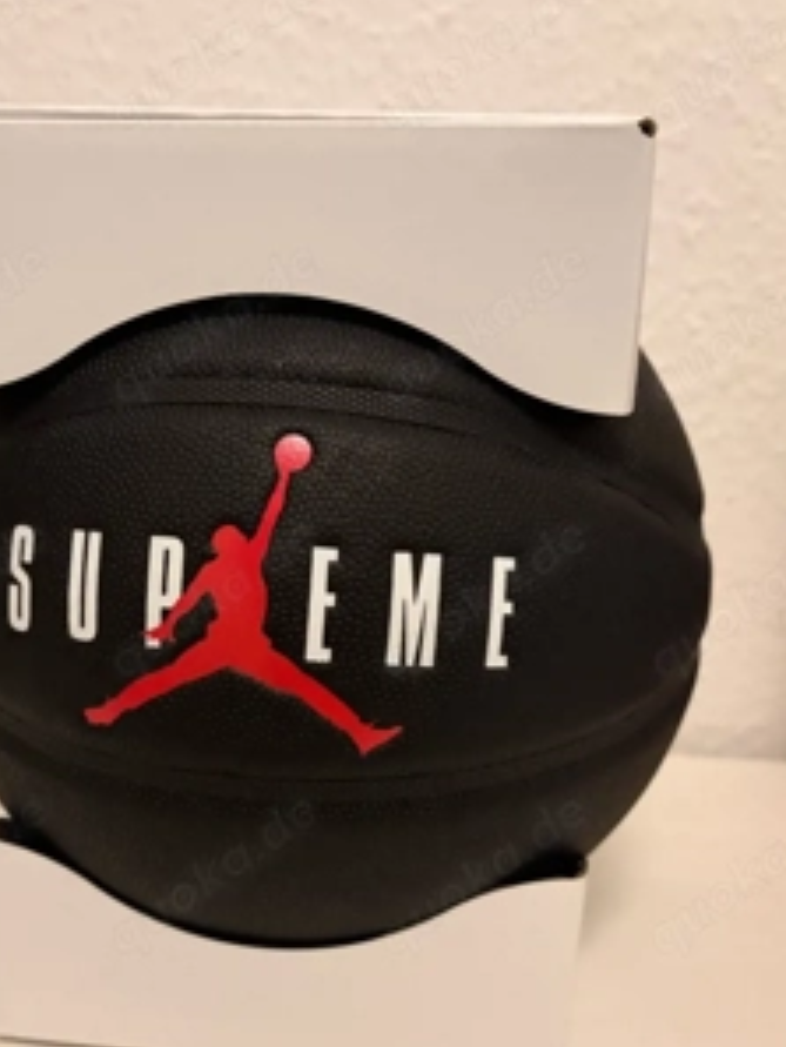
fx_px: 1059
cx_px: 289
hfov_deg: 40.4
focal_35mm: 35
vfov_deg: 52.2
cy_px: 638
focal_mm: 5.96
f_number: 1.6
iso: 400
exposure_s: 1/50
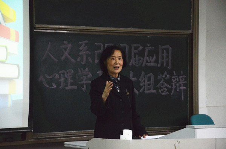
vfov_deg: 10.1
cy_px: 74
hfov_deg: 15.2
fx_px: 845
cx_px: 113
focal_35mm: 135
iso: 5000
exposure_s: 1/160
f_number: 6.3
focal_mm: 90
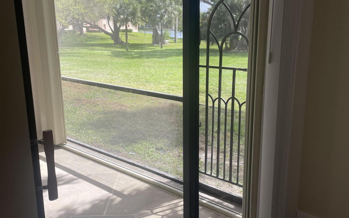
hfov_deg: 52.8
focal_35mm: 37
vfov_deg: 34.4
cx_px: 175
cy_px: 113
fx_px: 352
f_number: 1.6
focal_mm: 4.2
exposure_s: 1/703
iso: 50
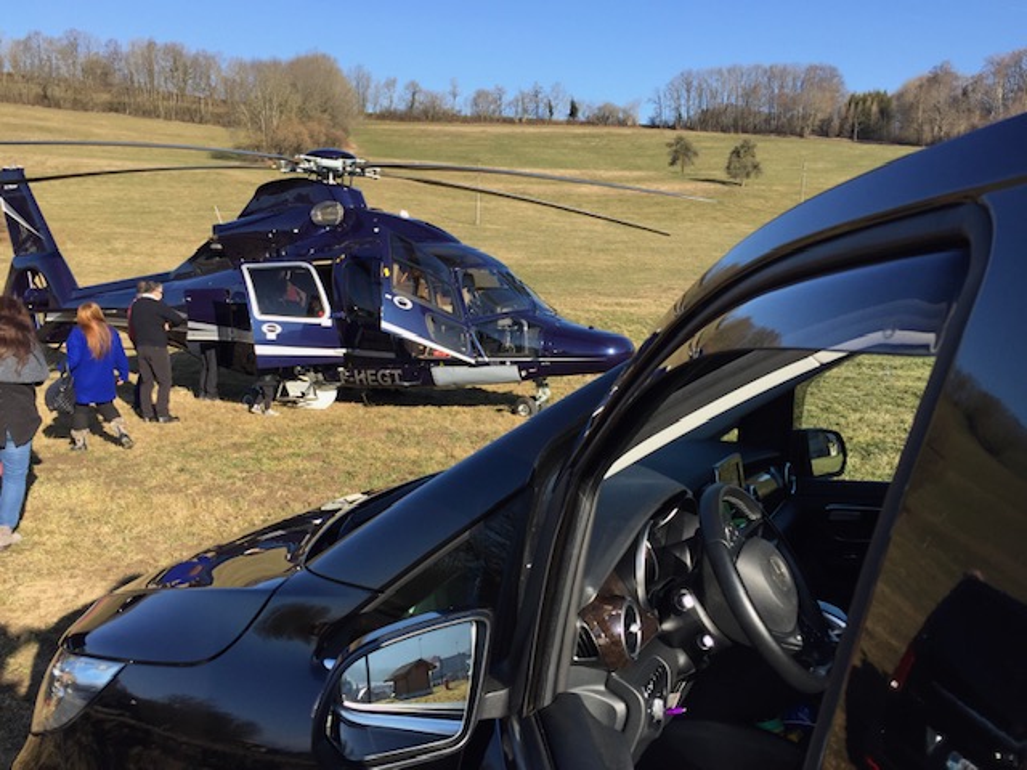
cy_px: 385
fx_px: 860
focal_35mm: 29
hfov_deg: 61.7
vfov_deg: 48.2
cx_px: 514
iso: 32
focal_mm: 4.15
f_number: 2.2
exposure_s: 1/1068
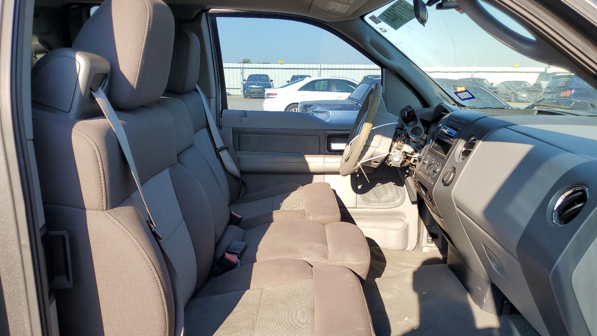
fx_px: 459
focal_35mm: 29
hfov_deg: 66.1
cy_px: 212
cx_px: 303
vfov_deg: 39.9
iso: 50
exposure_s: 1/833
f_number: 1.5
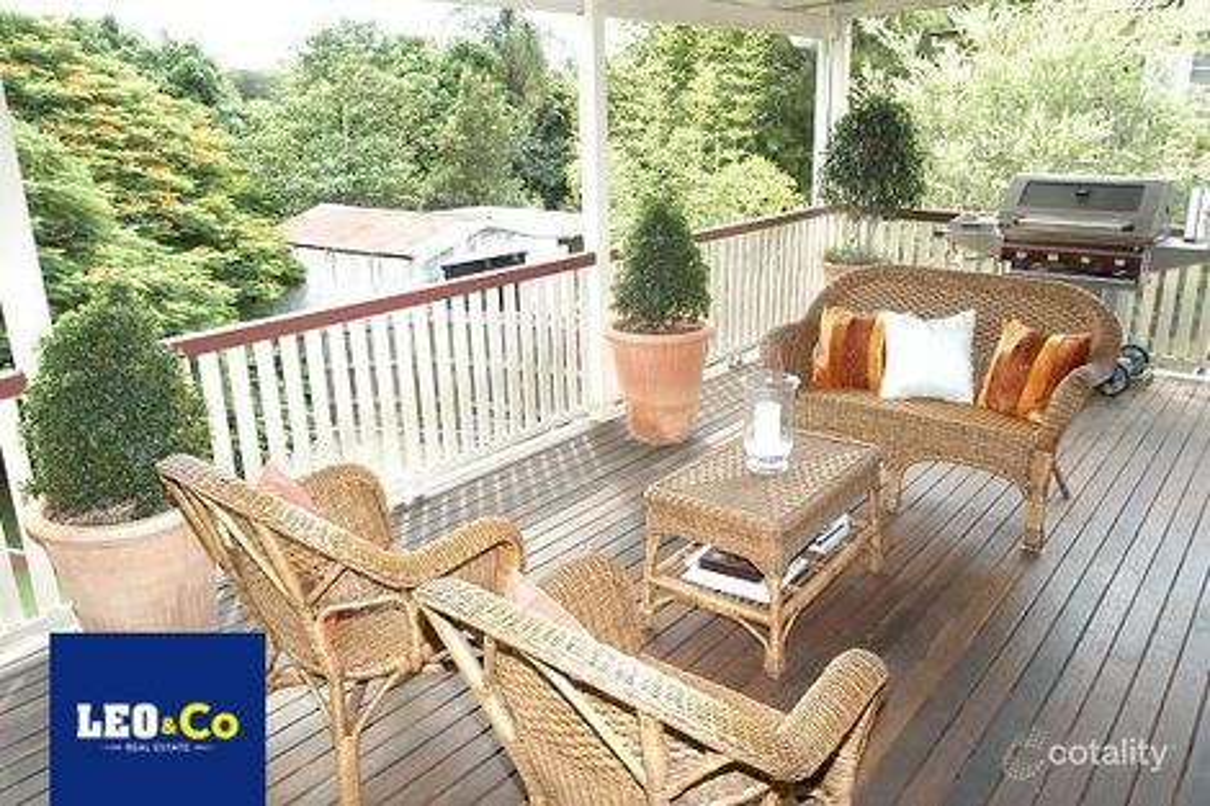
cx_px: 605
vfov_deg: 50.4
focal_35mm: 26
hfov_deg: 70.5
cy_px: 403
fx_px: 857
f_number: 5.6
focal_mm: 17
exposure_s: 1/180
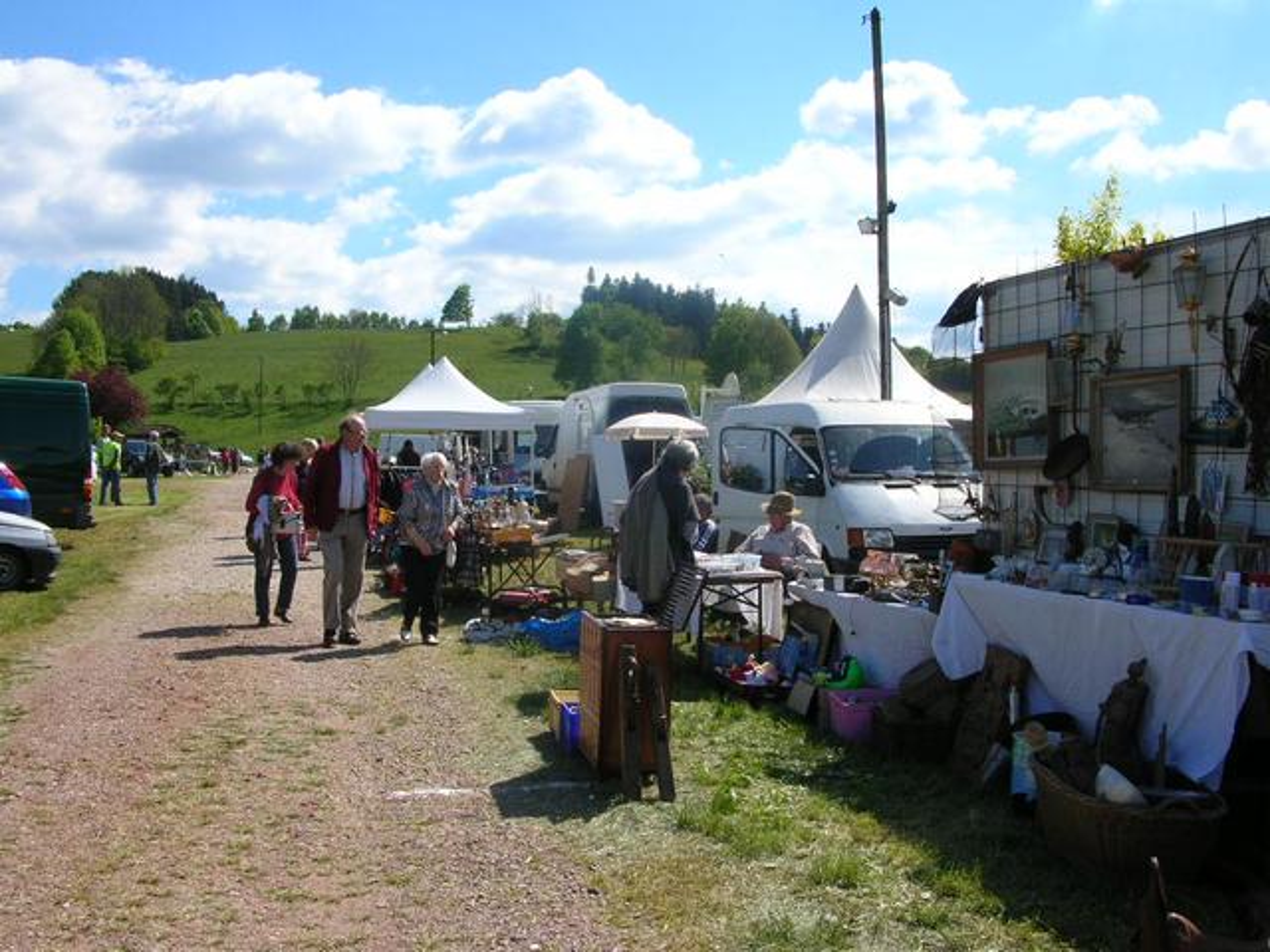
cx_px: 635
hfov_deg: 52.6
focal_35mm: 35
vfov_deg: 40.7
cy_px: 476
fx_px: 1284
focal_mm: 5.8
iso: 50
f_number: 5.6
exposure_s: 1/310
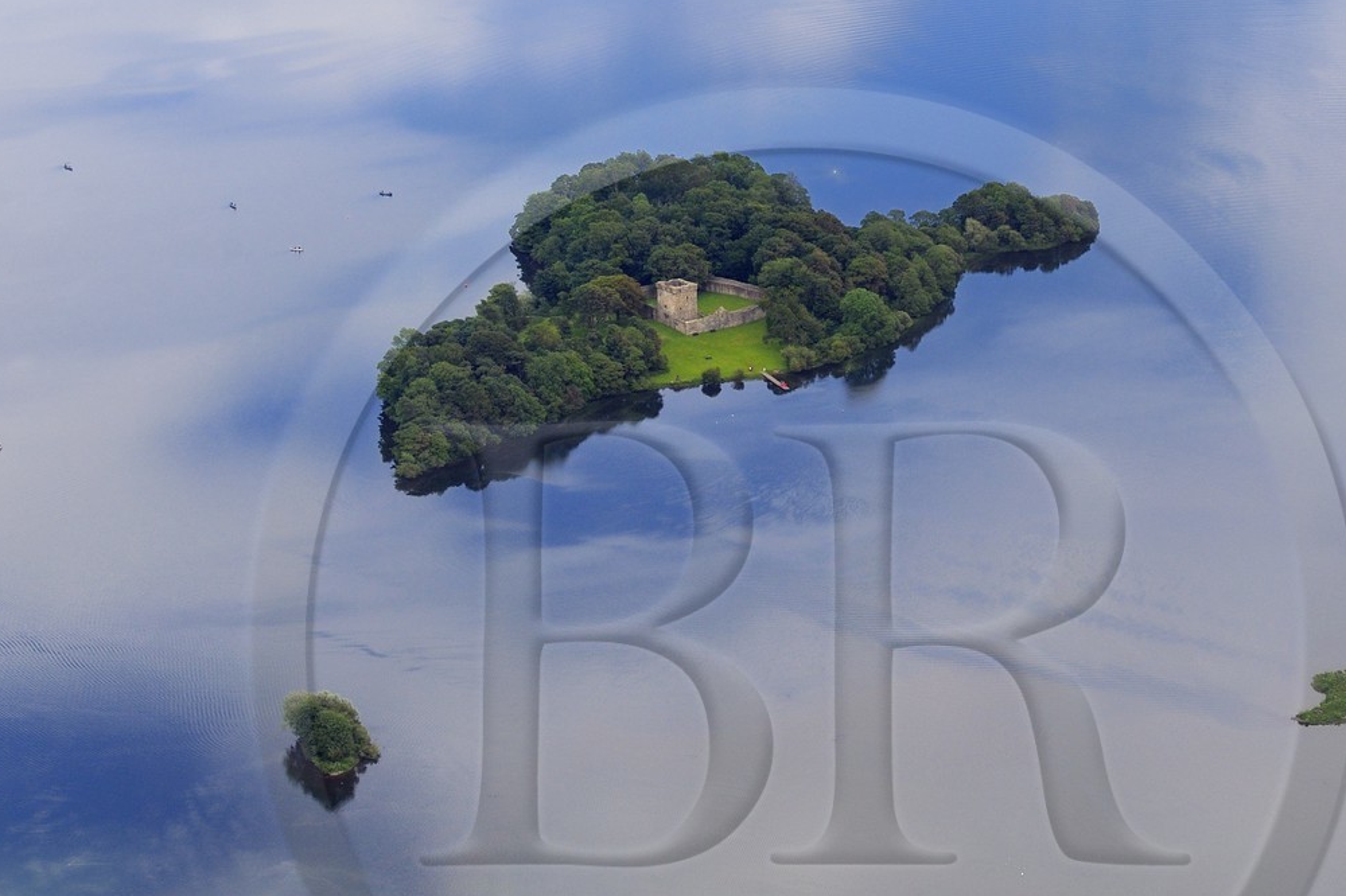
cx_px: 801
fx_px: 4186
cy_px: 646
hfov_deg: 18.3
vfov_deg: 12.2
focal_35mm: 112
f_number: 6.3
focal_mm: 70
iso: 400
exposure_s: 1/800
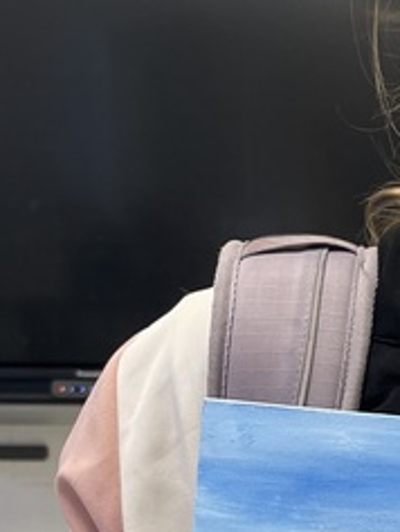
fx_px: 1662
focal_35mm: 108
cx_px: 602
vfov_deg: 17.8
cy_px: 514
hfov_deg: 13.0
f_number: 1.6
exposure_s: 1/60
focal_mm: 5.1
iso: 80
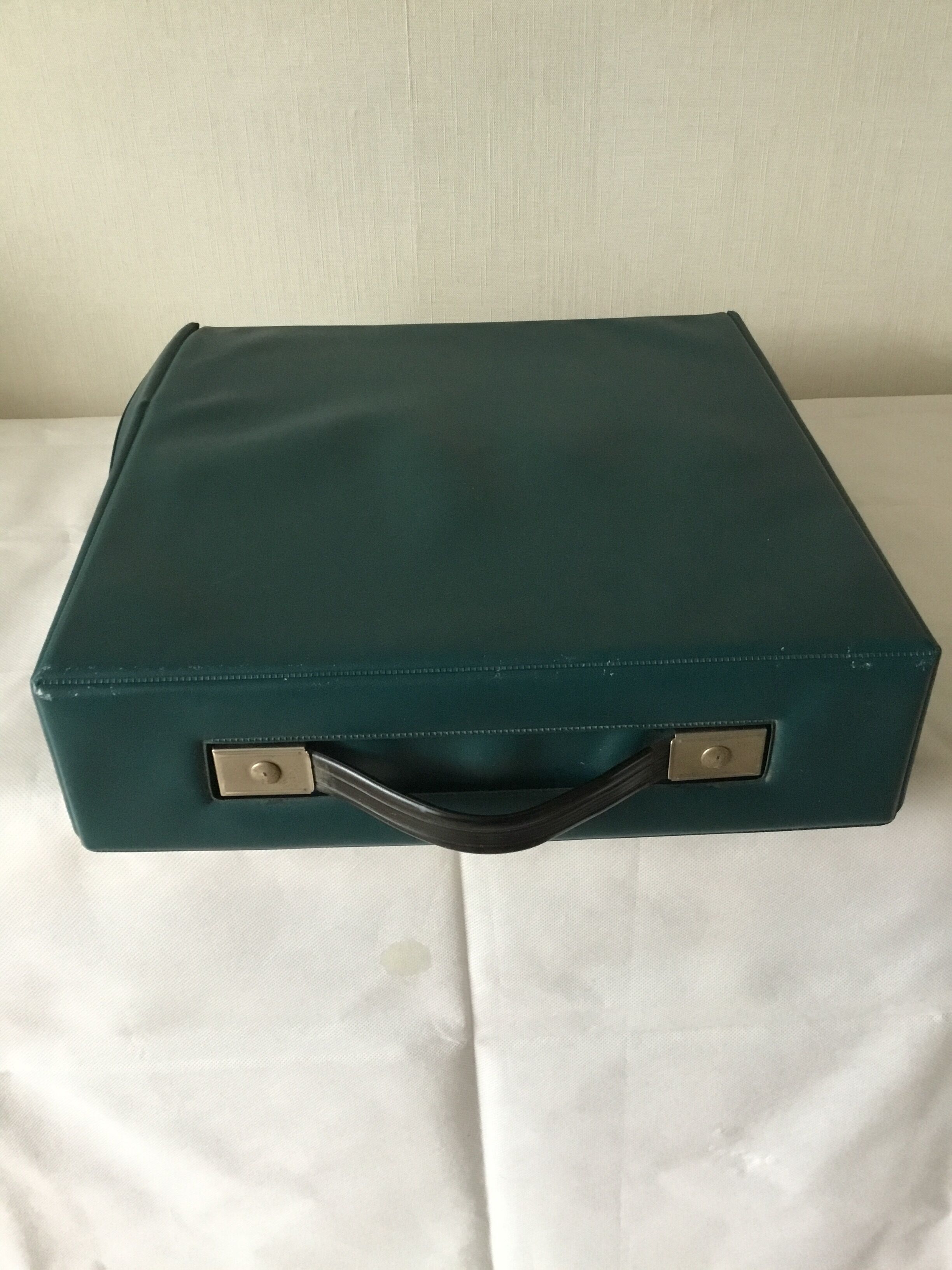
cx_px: 476
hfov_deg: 45.4
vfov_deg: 58.4
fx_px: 1137
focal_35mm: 31
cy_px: 635
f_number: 2.4
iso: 200
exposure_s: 1/33
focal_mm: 3.3
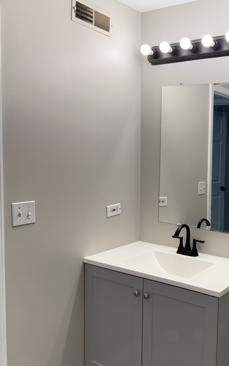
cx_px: 217
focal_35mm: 34
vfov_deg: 56.7
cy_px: 183
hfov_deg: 34.6
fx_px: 340
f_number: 1.78
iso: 100
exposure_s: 1/290
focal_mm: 6.76
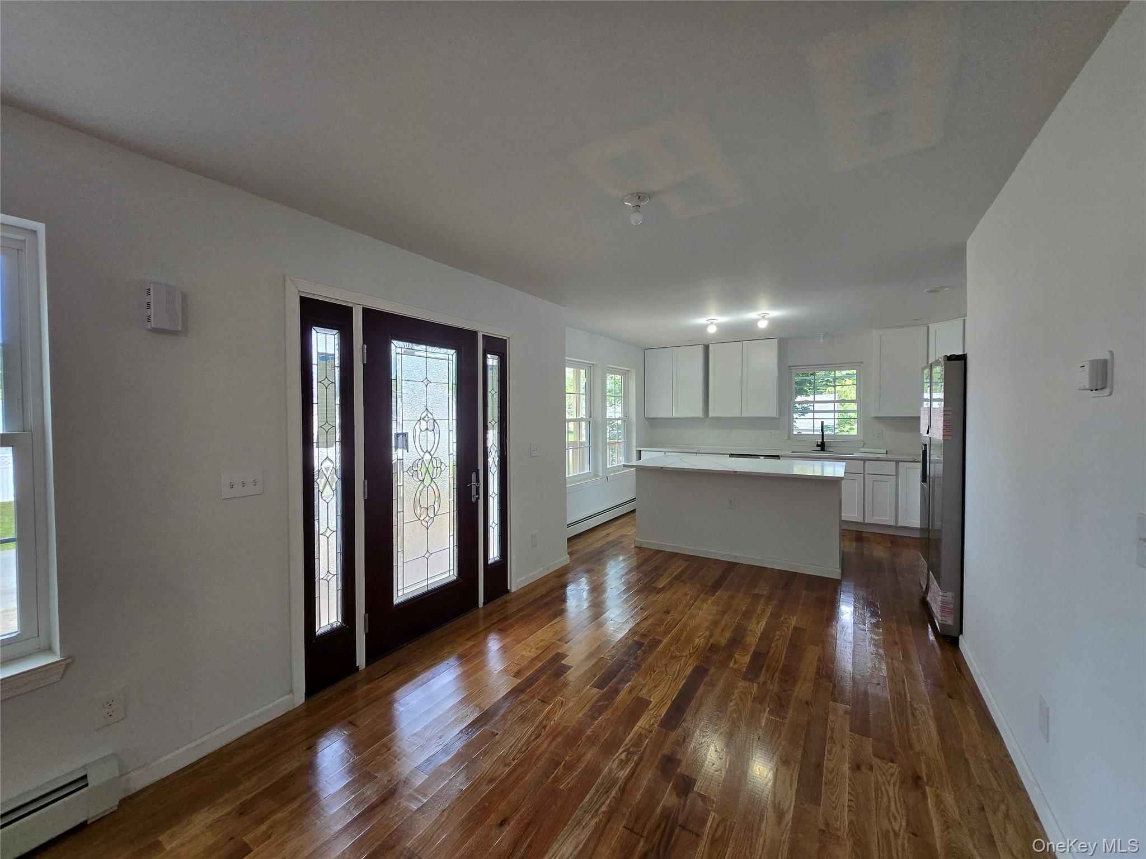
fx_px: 430
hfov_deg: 106.2
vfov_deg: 89.9
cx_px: 573
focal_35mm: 13
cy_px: 430
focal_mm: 1.7
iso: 80
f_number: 2.2
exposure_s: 1/60
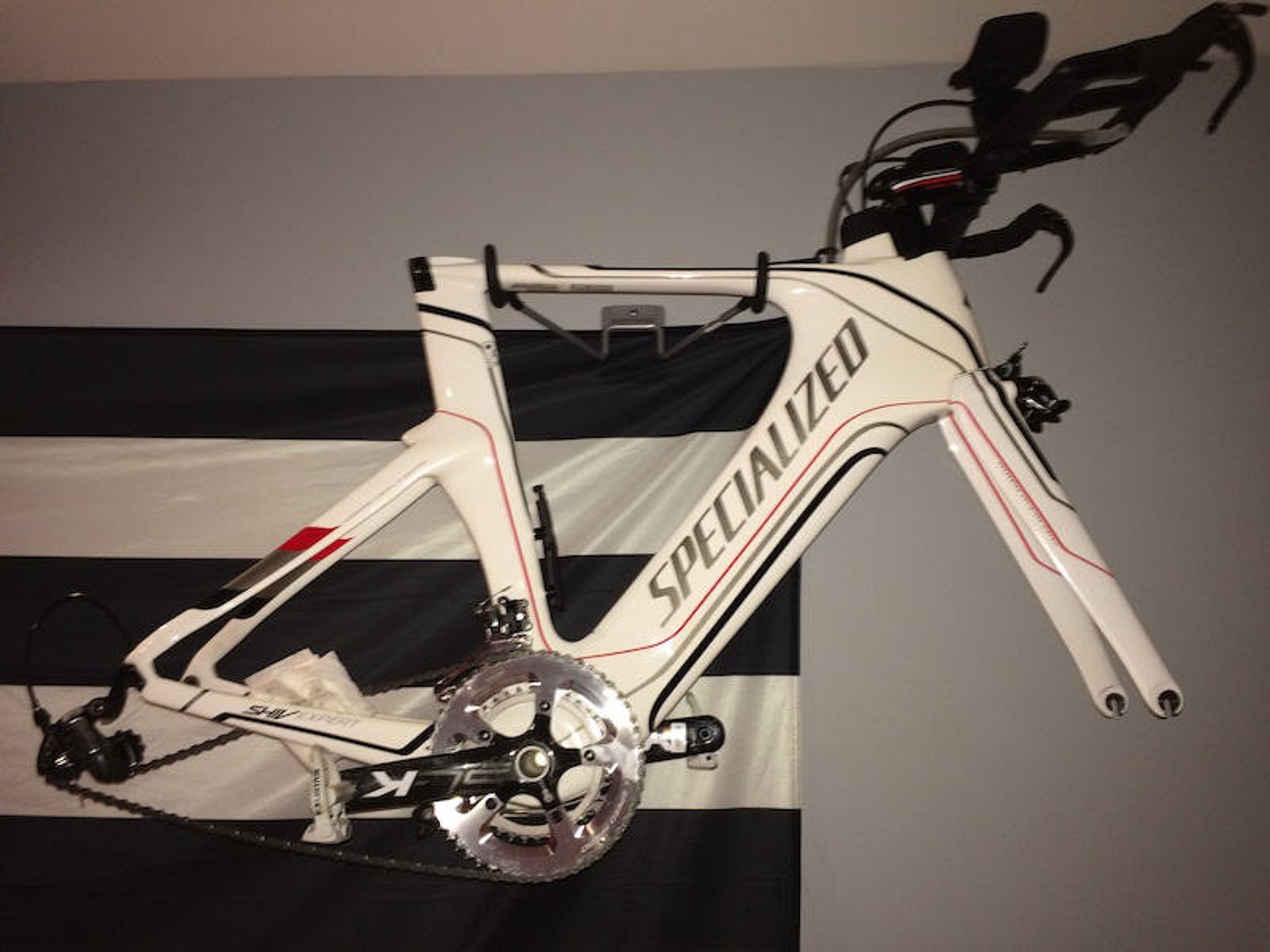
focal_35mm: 29
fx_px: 1064
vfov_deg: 48.2
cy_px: 476
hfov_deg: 61.7
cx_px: 635
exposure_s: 1/16
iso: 80
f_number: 2.2
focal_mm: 4.15
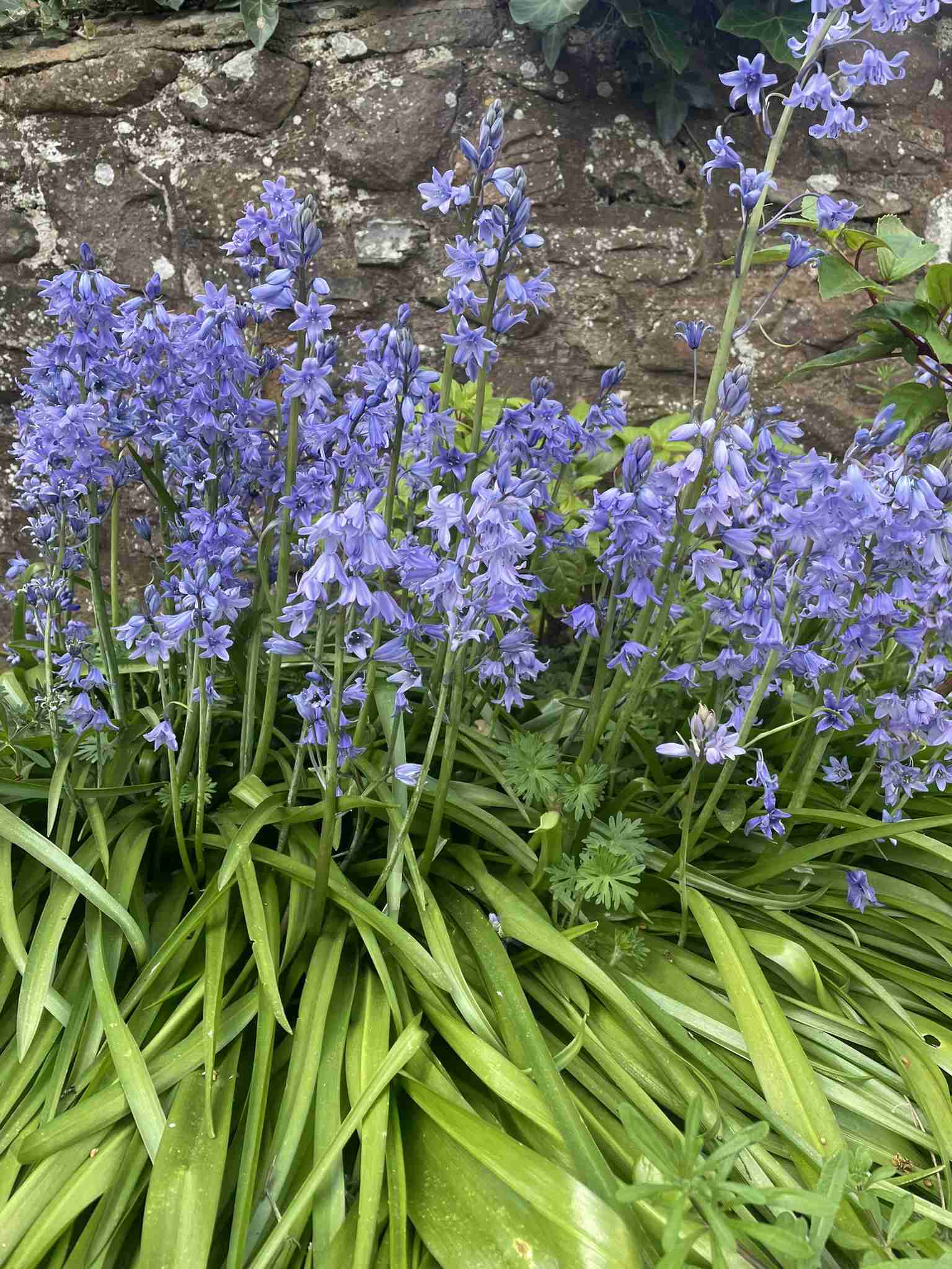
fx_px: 953
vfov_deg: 67.3
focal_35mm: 26
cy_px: 634
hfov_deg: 53.1
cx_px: 476
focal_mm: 4.2
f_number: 1.6
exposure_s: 1/362
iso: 32
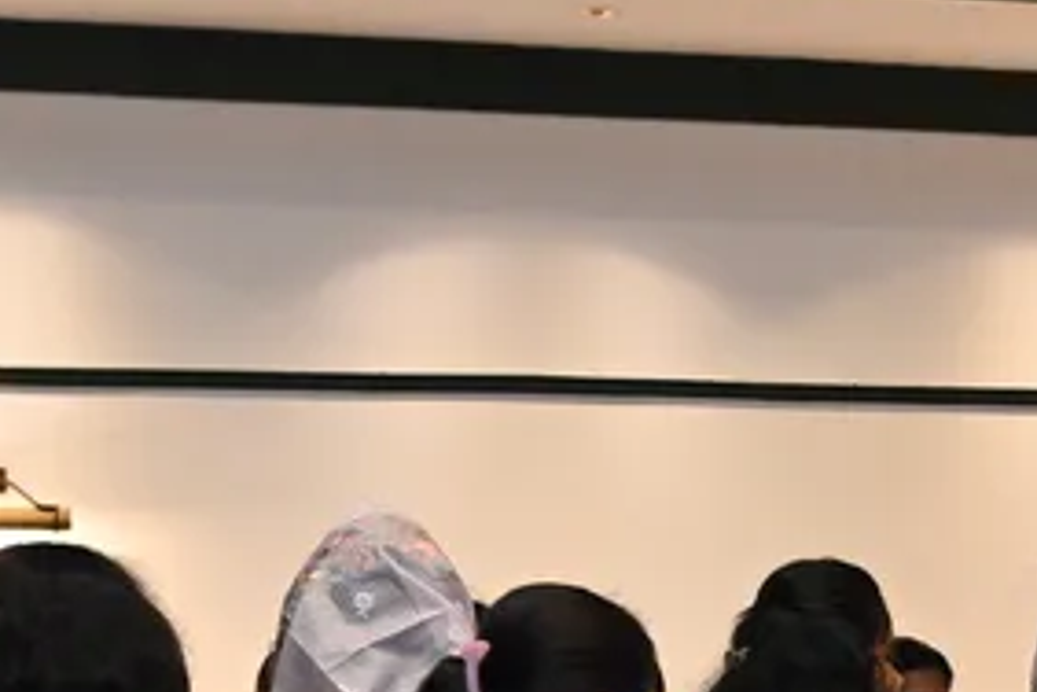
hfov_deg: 12.6
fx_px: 4580
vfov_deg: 8.5
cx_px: 1228
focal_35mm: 159
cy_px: 992
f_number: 4
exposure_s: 1/60
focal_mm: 35
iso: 1250
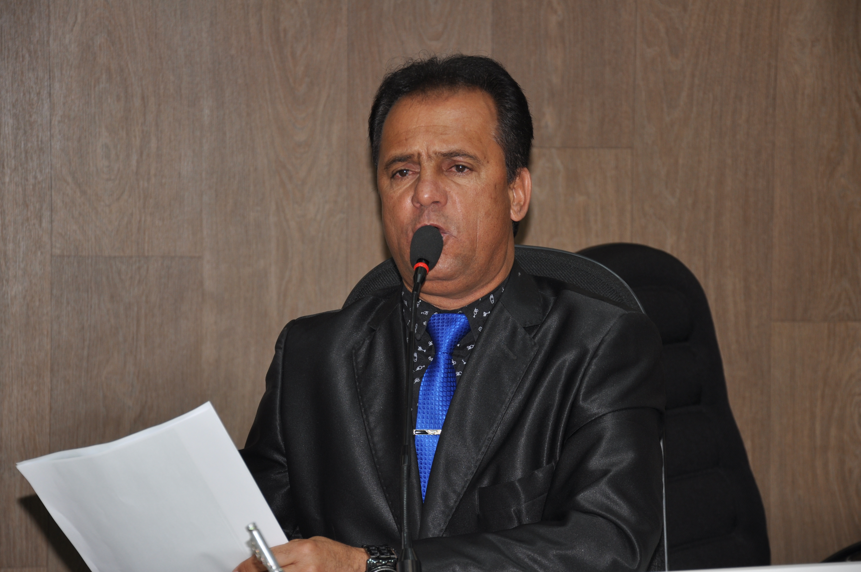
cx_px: 429
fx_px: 2711
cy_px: 287
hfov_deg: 18.0
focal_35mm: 114
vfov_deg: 12.0
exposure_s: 1/60
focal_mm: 75
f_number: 5.3
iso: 200
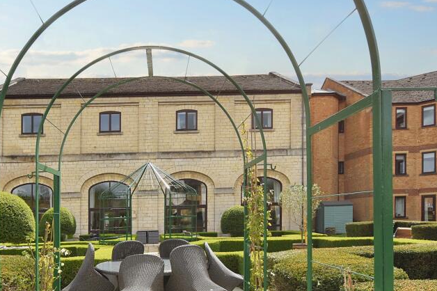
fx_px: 386
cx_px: 152
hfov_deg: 57.9
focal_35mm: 32
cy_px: 178
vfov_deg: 41.1
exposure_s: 1/320
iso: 100
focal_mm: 13
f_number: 9
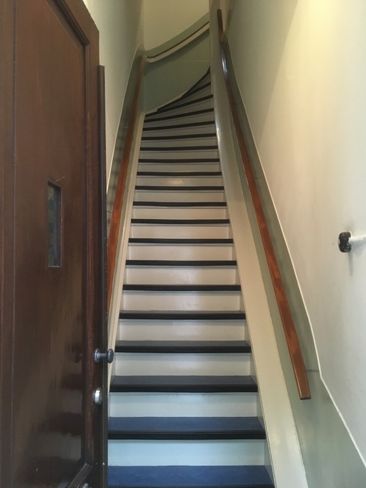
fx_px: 409
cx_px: 183
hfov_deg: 48.2
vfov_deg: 61.7
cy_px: 244
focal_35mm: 29
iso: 250
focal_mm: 4.15
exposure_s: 1/17
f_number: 2.2
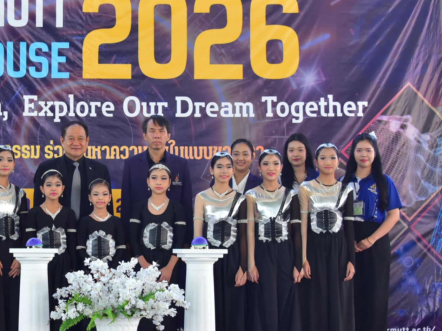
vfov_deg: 13.8
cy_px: 190
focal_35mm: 107
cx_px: 60
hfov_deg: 18.1
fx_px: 1366
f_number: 5.6
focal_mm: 56
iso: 1000
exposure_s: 1/200
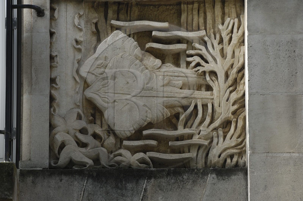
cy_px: 100
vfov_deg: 4.8
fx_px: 2395
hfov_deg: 7.2
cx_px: 152
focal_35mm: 285
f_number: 4.2
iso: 100
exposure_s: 1/160
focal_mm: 190
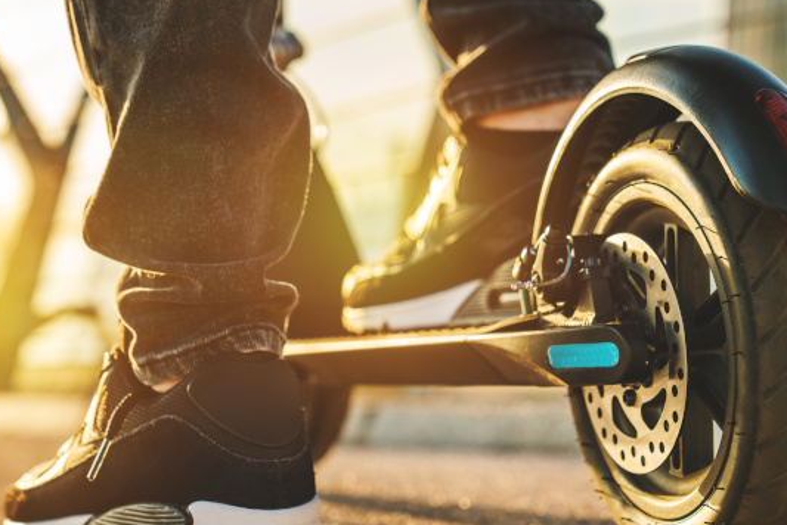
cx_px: 362
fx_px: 1903
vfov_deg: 15.7
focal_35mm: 87
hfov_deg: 23.4
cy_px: 260
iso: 400
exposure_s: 1/500
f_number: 4
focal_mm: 58
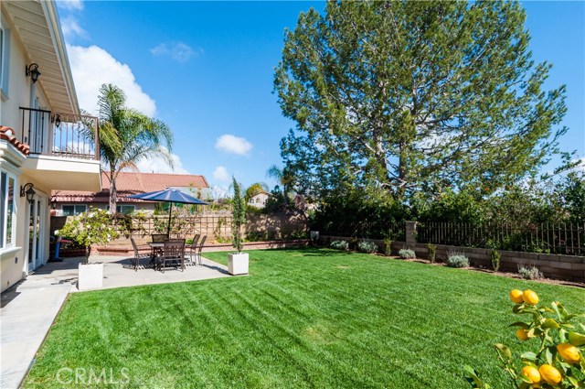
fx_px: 292
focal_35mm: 18
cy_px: 194
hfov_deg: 90.1
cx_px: 292
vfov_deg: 67.2
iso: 200
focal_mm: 12
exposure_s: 1/125
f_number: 14
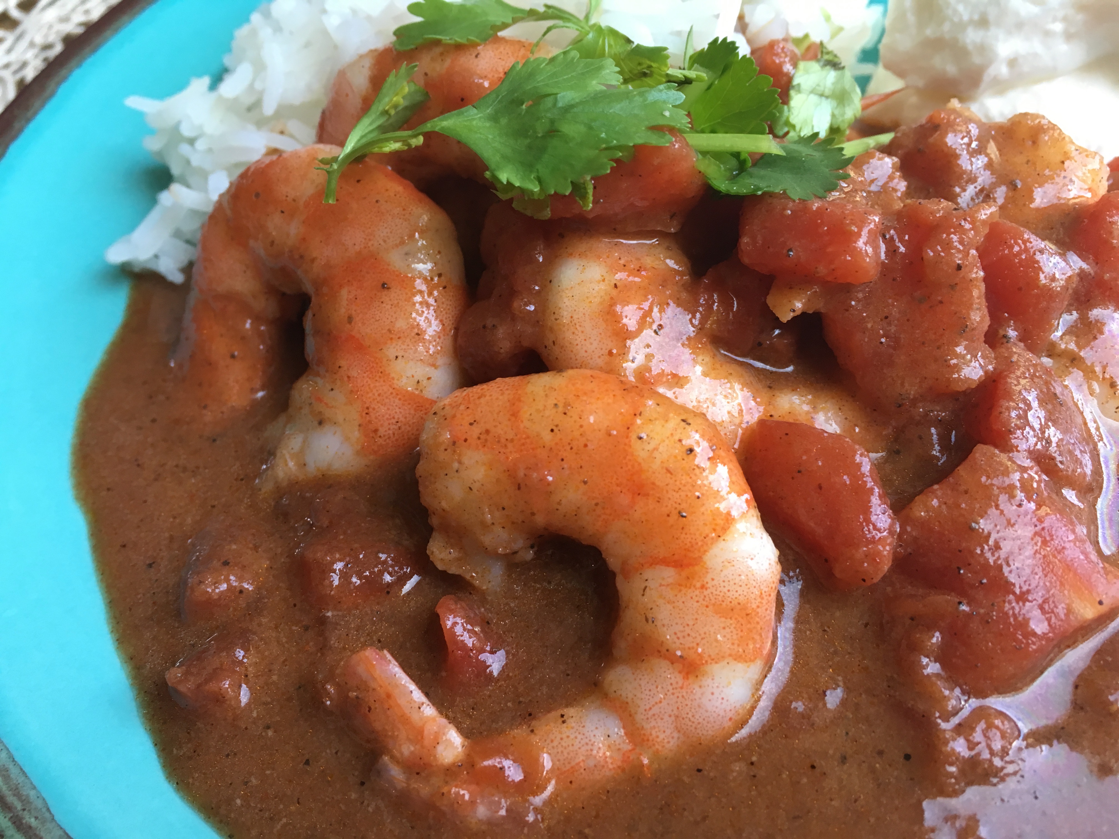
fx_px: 937
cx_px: 560
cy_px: 420
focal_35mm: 29
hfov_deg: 61.7
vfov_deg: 48.2
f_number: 2.2
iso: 80
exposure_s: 1/30
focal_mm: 4.15
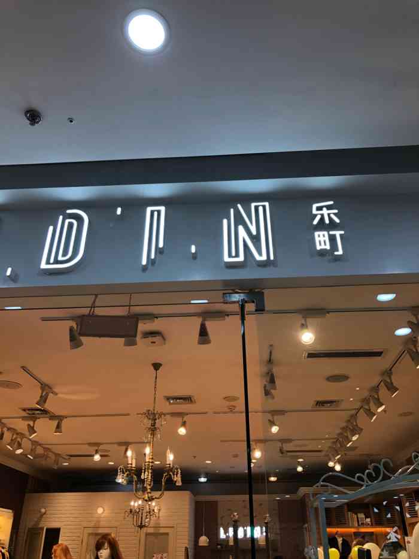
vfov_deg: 61.7
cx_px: 210
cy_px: 280
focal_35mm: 29
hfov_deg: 48.2
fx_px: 468
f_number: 1.8
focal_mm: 3.99
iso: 64
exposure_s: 1/100
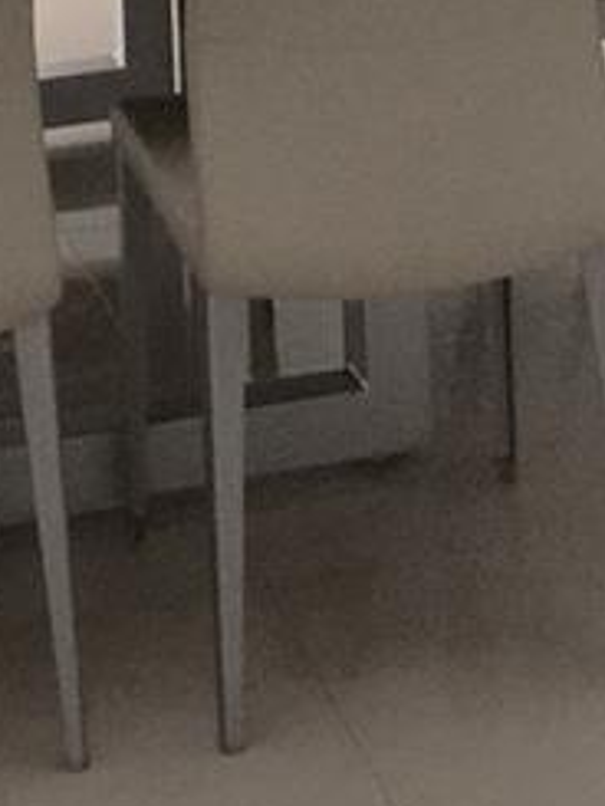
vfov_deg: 12.3
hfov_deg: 10.5
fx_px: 3306
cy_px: -780
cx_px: 352
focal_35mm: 142
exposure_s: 1/527
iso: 32
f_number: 2.2
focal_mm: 4.15
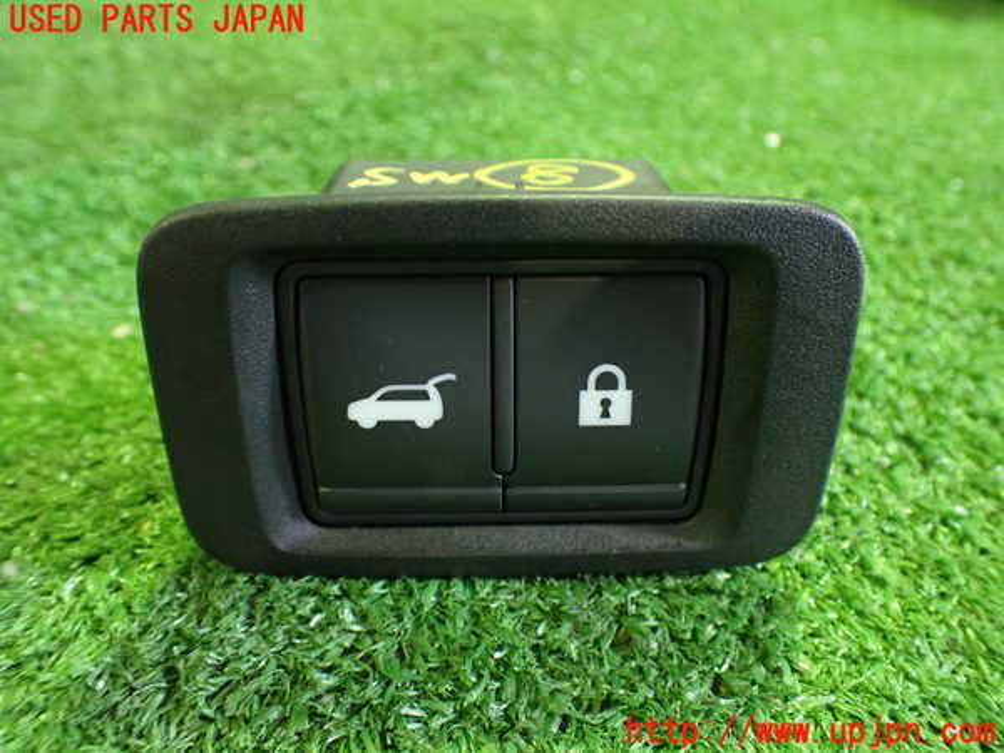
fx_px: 870
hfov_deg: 60.0
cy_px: 376
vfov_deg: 46.8
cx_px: 502
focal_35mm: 30
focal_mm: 5.4
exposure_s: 1/30
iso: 1000
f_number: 2.3
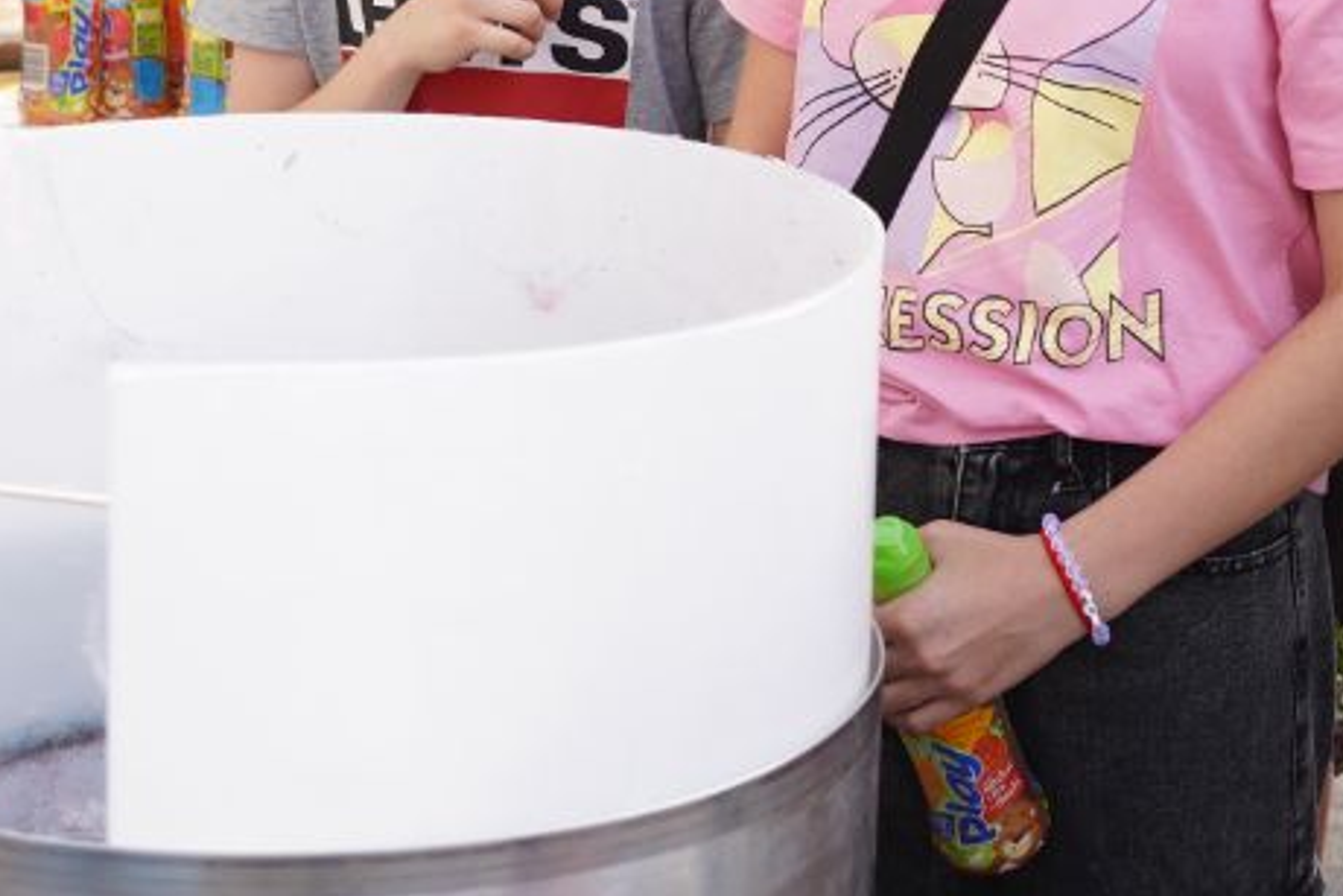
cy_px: 112
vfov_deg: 13.7
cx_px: 1069
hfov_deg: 20.4
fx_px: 3694
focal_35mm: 99
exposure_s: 1/640
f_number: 4
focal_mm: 35
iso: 400
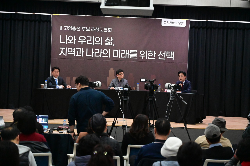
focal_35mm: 70
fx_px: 486
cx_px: 125
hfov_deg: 28.9
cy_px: 83
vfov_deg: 19.4
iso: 25600
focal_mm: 70
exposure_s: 1/1000
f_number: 4
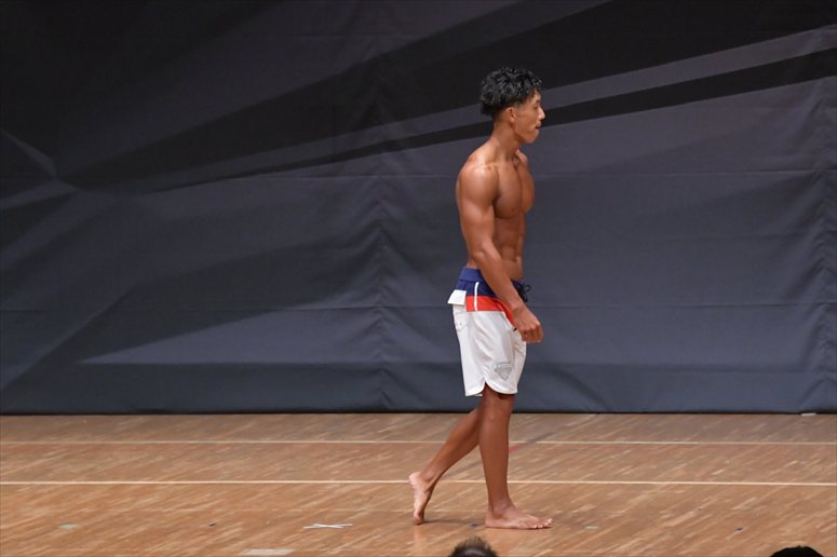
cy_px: 278
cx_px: 418
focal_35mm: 285
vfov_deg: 4.8
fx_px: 6623
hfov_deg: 7.2
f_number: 5.6
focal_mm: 190
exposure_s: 1/400
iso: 6400
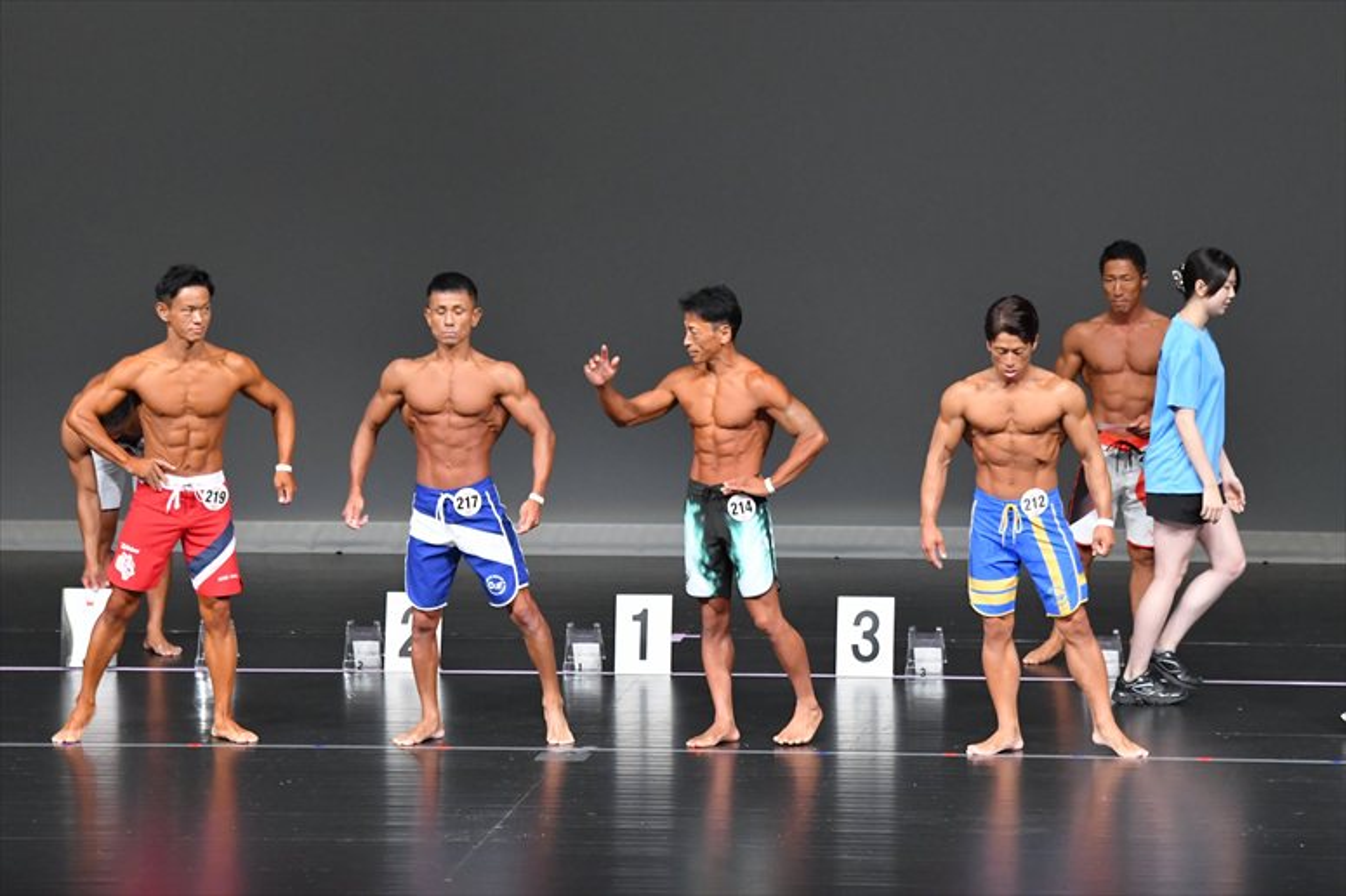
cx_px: 673
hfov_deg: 9.5
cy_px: 448
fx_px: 8110
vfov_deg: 6.3
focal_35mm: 217
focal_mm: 145
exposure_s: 1/400
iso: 5000
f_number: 5.6
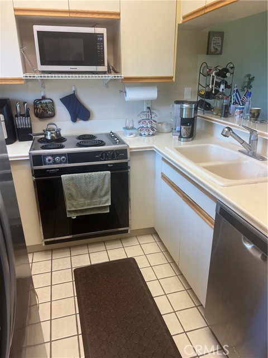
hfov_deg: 53.1
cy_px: 179
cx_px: 134
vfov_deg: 67.3
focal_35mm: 26
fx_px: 268
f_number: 1.5
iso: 100
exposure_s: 1/120
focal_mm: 5.7
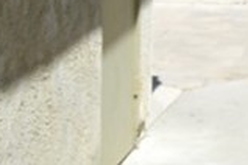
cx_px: 416
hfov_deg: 11.2
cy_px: -76
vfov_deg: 7.8
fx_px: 1199
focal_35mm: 174
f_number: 8
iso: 100
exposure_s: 1/250
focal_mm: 18
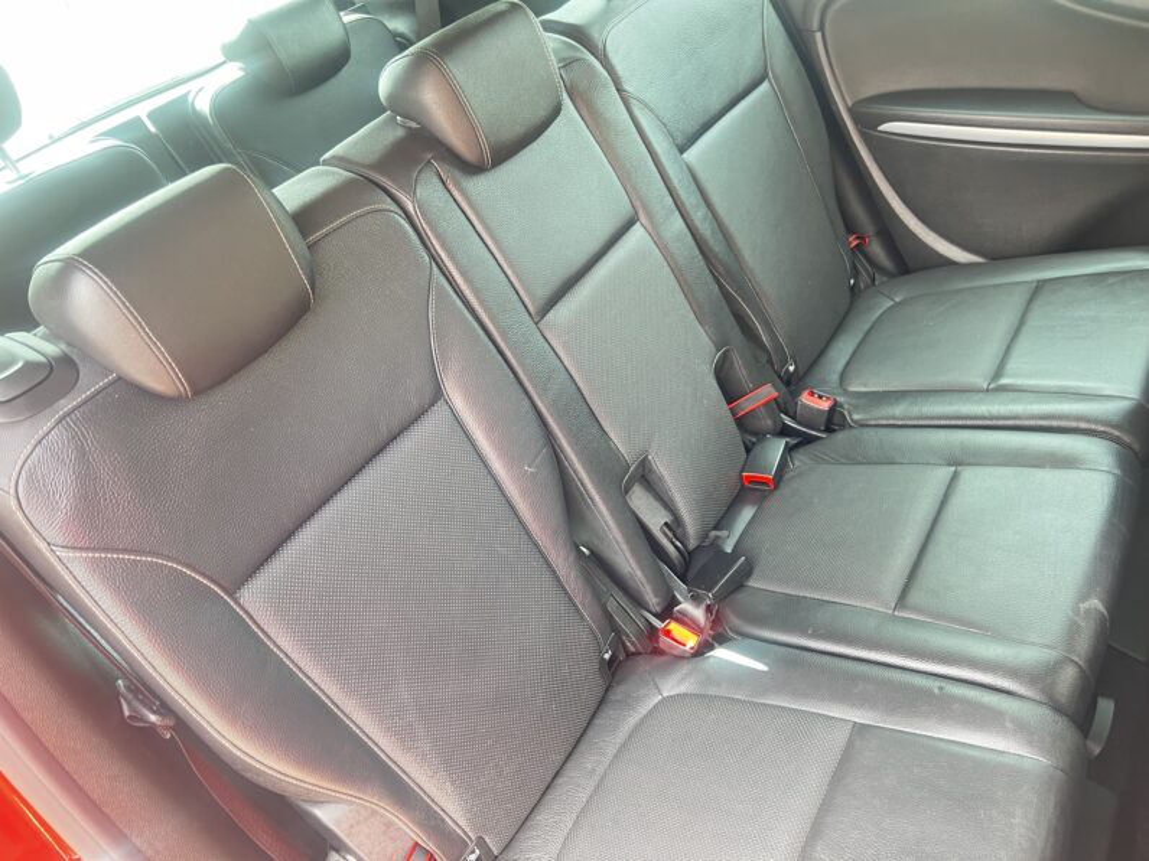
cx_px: 574
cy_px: 430
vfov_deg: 53.1
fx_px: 863
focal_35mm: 26
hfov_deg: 67.3
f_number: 1.5
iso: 160
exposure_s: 1/60
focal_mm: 5.7
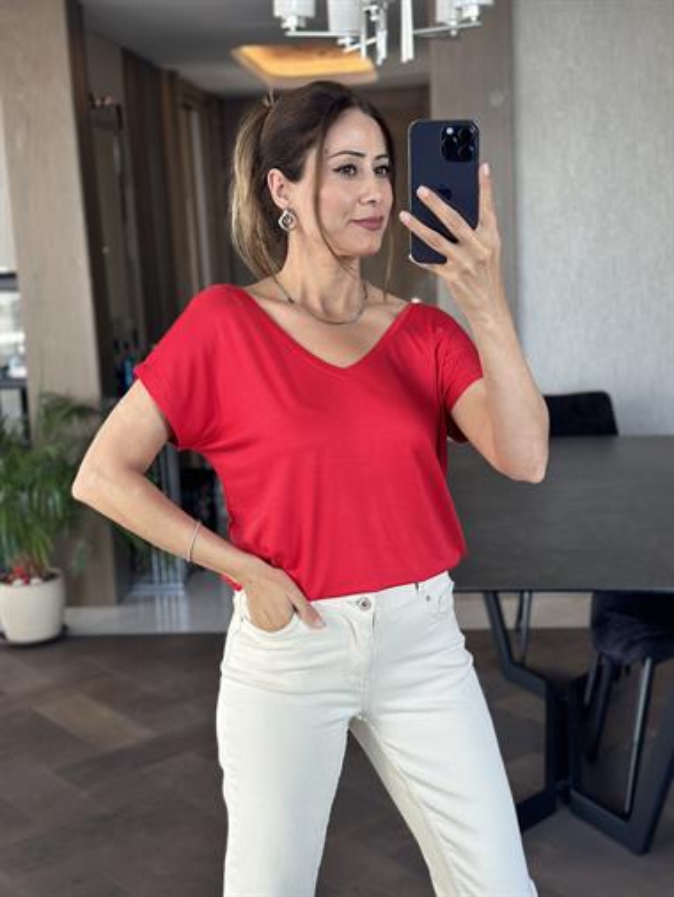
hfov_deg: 30.3
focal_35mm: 48
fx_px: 1245
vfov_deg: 39.6
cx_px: 337
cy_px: 448
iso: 125
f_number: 1.78
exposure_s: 1/67
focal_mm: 6.86
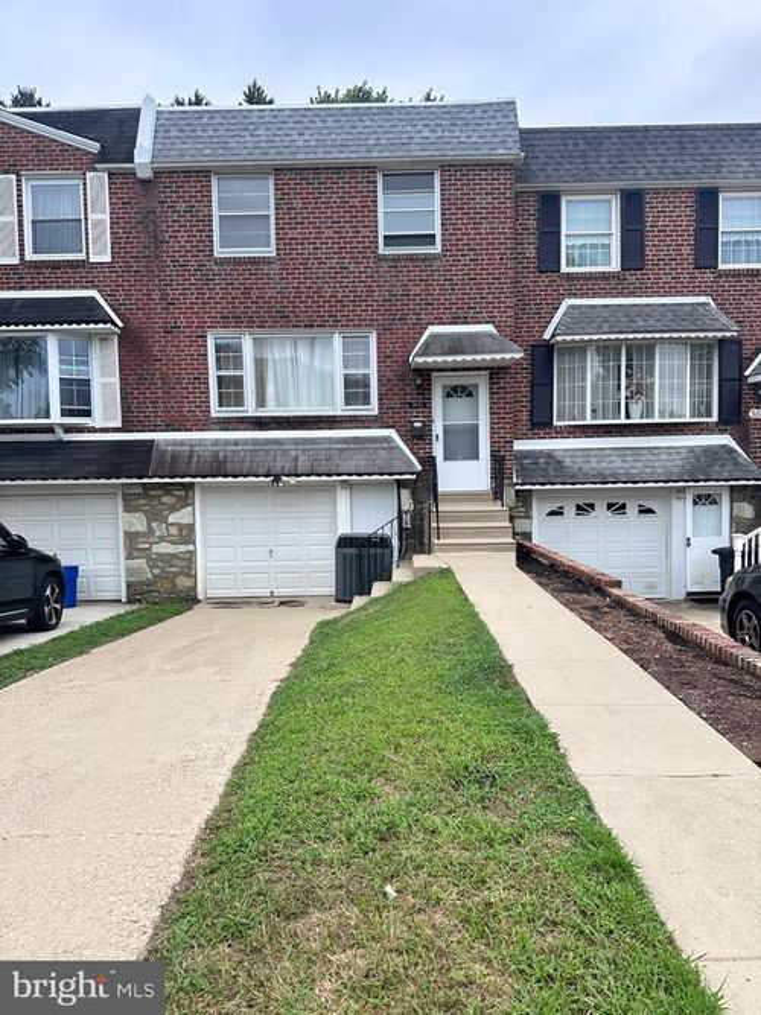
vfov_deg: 71.6
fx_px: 704
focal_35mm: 24
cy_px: 508
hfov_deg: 56.8
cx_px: 380
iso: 80
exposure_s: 1/935
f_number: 1.78
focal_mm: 6.86
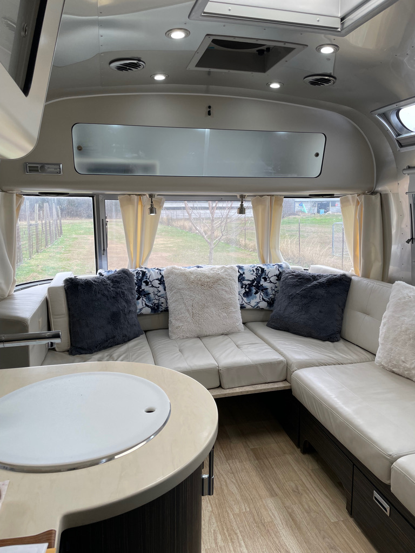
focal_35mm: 26
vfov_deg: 67.3
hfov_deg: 53.1
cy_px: 276
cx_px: 208
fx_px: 416
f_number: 1.6
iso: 50
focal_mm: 4.2
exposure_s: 1/80
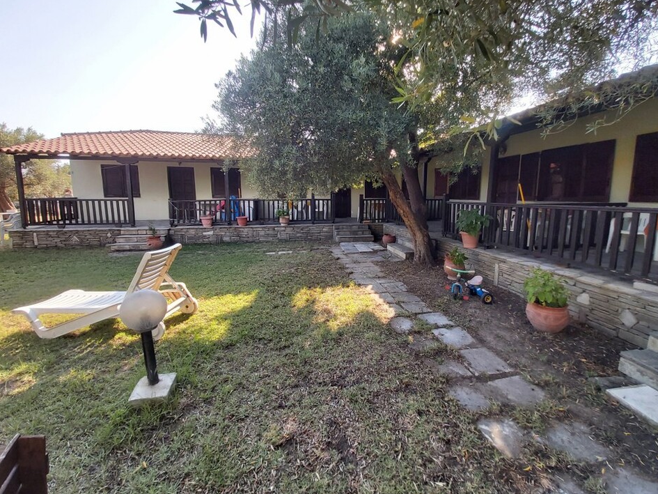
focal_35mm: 13
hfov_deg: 106.1
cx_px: 340
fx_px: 247
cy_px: 239
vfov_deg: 89.9
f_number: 2.2
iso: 40
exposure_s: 1/205
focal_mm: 1.42
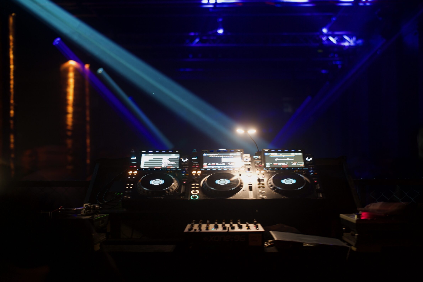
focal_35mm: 54
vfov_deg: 25.1
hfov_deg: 36.9
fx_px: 635
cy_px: 152
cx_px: 213
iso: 160
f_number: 2
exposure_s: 1/2
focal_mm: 50
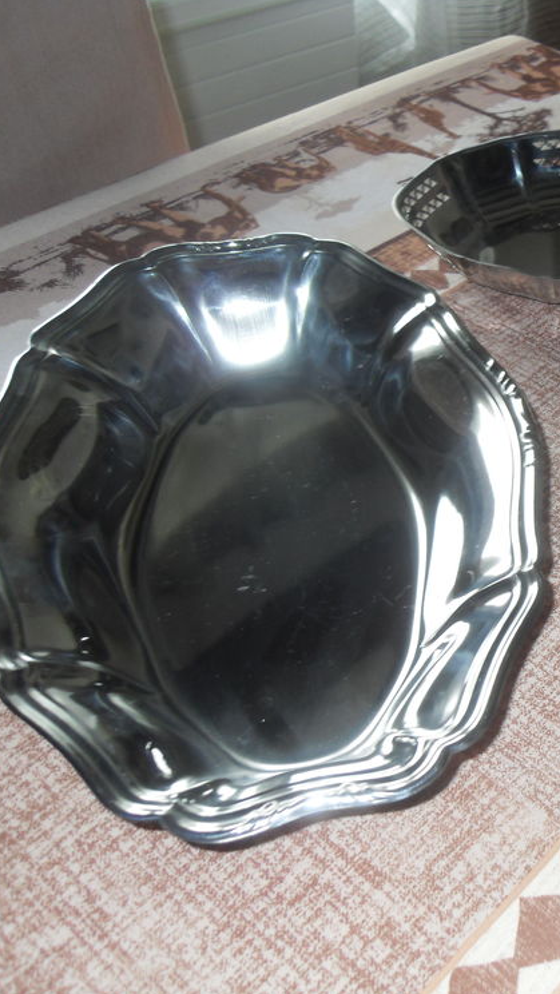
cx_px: 634
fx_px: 1081
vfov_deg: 49.4
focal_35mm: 41
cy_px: 498
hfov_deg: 26.5
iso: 200
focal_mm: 6
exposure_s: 1/45
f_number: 2.8
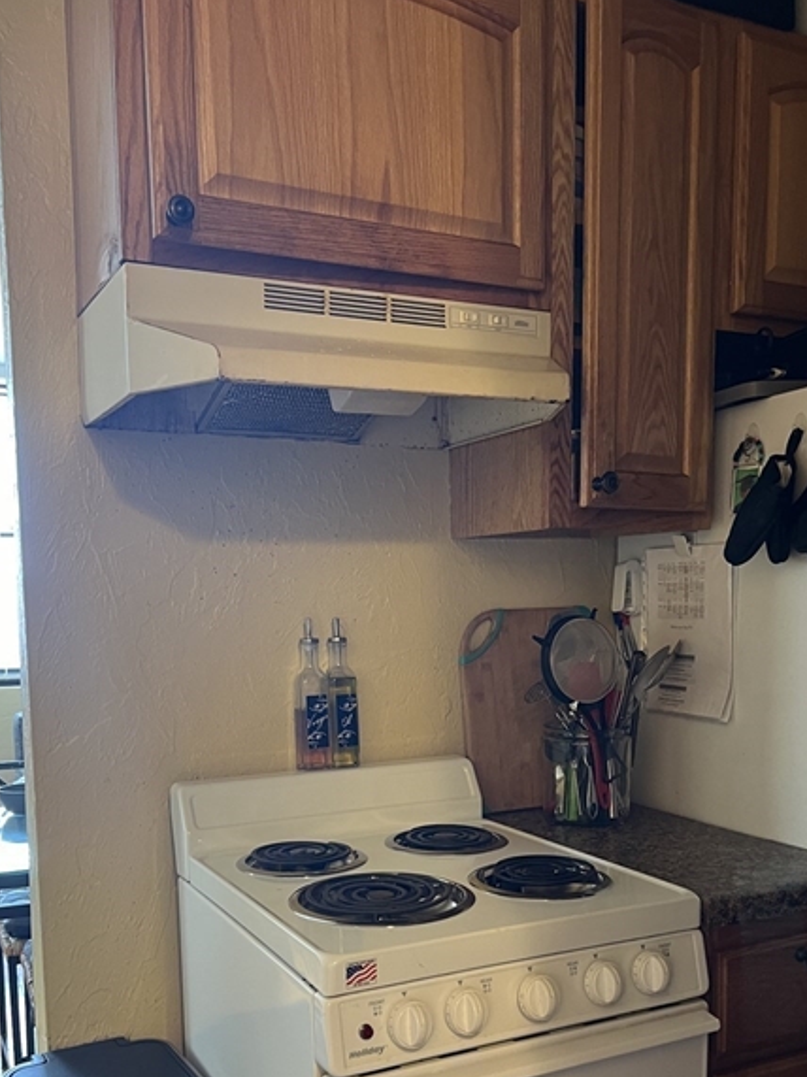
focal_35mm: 35
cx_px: 392
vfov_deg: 51.8
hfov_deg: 40.7
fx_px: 1088
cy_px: 705
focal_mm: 5.7
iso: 200
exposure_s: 1/60
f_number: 1.5
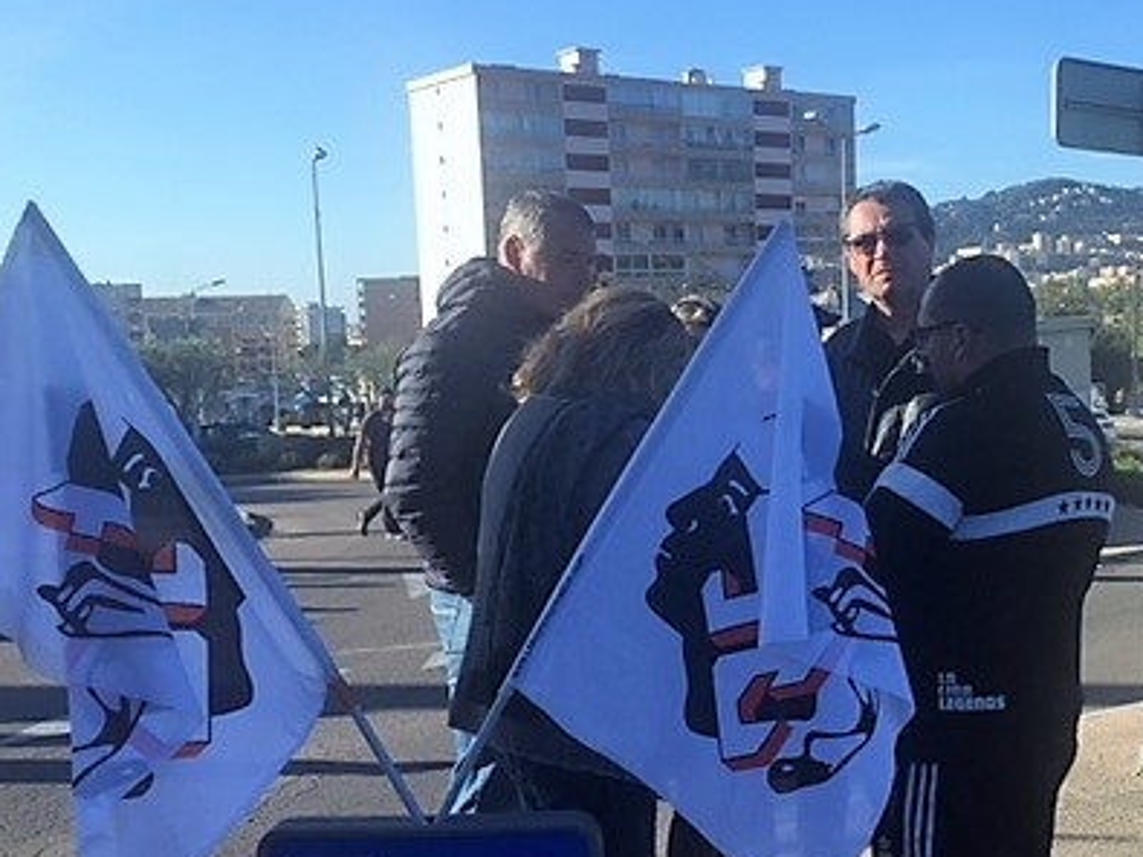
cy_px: 504
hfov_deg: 39.5
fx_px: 1551
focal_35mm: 47
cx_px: 830
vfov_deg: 30.8
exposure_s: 1/964
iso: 32
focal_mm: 4.15
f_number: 2.2
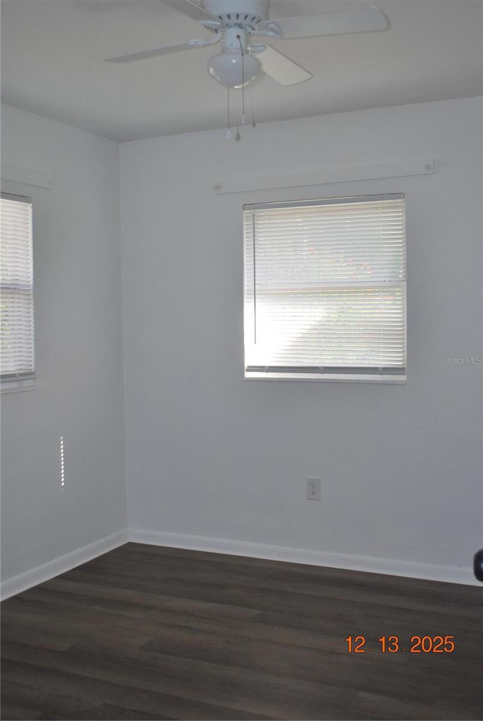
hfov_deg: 34.3
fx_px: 783
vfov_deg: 49.5
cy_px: 360
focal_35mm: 39
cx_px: 242
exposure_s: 1/125
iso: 180
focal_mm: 26
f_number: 4.2
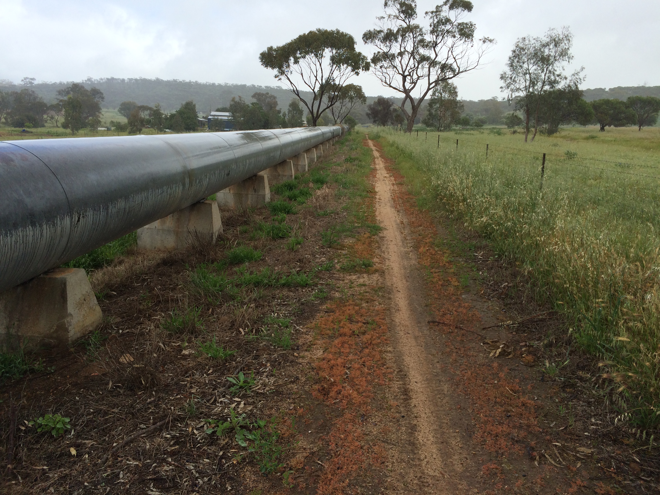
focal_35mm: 29
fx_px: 553
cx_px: 330
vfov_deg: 48.2
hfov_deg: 61.7
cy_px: 248
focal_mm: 4.15
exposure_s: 1/977
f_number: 2.2
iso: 32
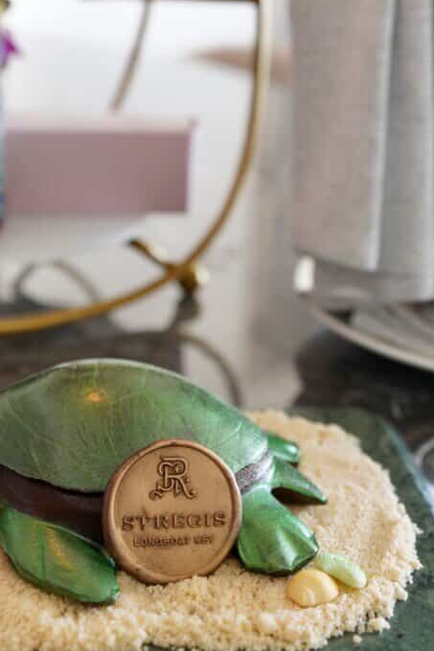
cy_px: 134
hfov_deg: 22.5
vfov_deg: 32.5
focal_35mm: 60
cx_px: 146
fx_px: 1085
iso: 640
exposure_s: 1/60
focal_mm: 34
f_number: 3.2
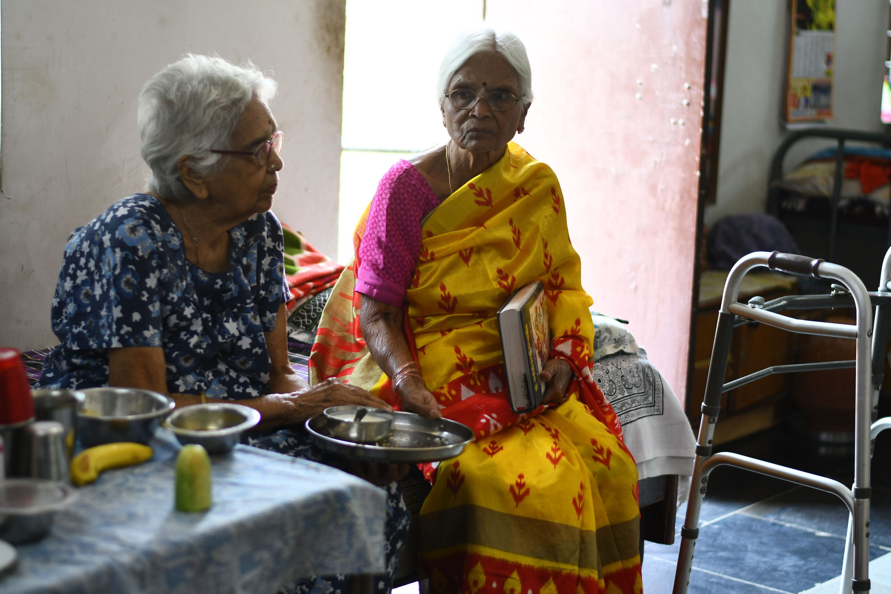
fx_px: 1856
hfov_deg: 27.0
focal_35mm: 75
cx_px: 446
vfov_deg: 18.2
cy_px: 297
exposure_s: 1/125
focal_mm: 50
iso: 320
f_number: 1.8
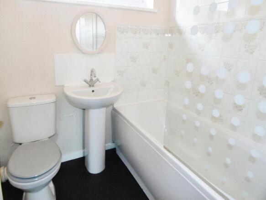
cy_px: 100
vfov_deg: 61.1
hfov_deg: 76.4
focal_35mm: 22
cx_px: 133
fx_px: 169
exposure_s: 1/60
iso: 320
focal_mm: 4
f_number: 3
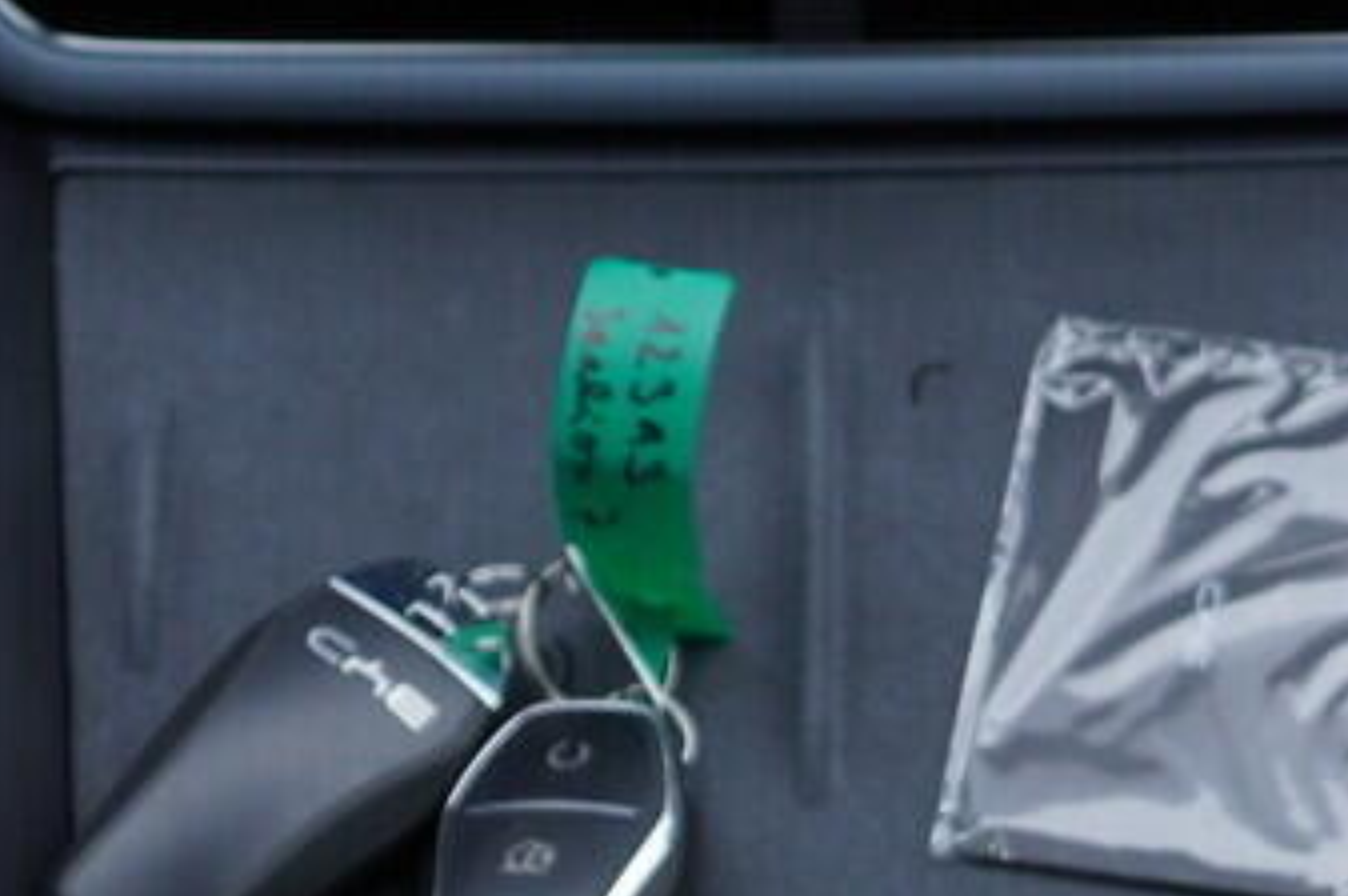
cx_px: 784
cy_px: 1548
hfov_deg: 13.3
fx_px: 5761
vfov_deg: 8.6
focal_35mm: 154
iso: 125
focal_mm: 24
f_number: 3.2
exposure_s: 1/50
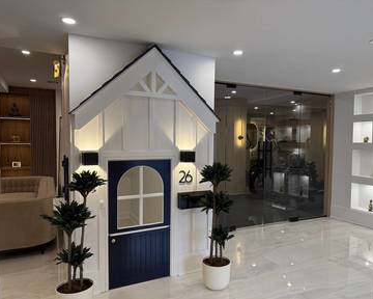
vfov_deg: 54.9
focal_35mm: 26
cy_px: 155
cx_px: 204
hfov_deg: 65.9
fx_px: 287
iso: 160
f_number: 1.78
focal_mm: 6.76
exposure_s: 1/240
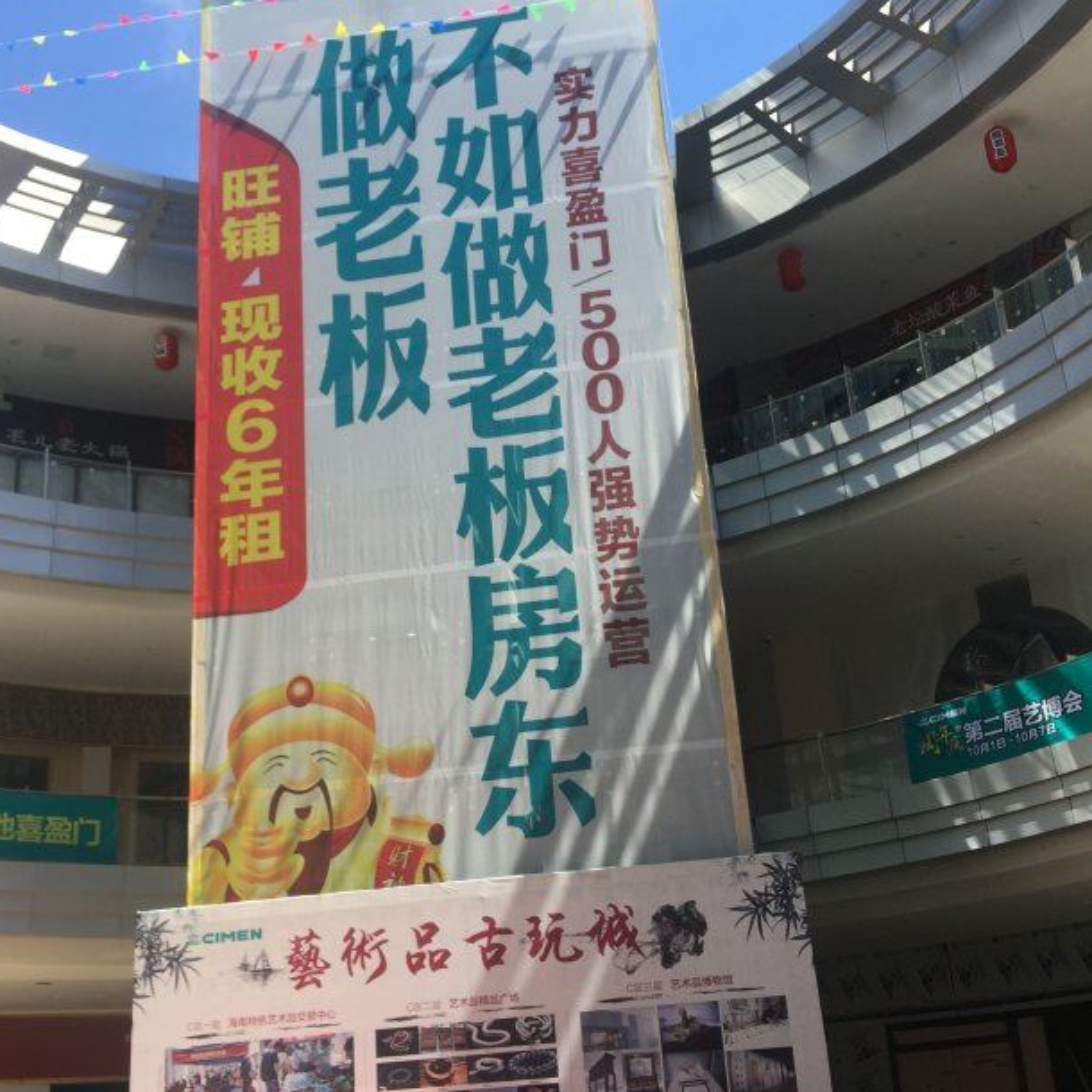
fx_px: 1535
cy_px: 584
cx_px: 505
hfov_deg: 39.1
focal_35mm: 43
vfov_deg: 39.1
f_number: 2.2
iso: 32
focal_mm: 4.15
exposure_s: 1/879
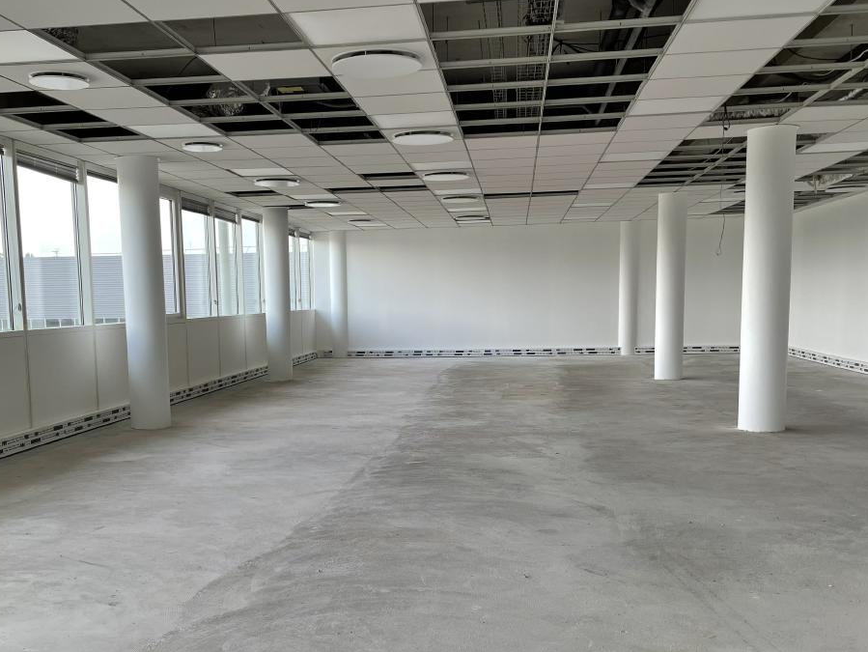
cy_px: 422
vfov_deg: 38.4
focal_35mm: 37
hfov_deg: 49.9
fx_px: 928
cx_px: 363
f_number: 1.6
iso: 32
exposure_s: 1/134
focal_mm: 4.2
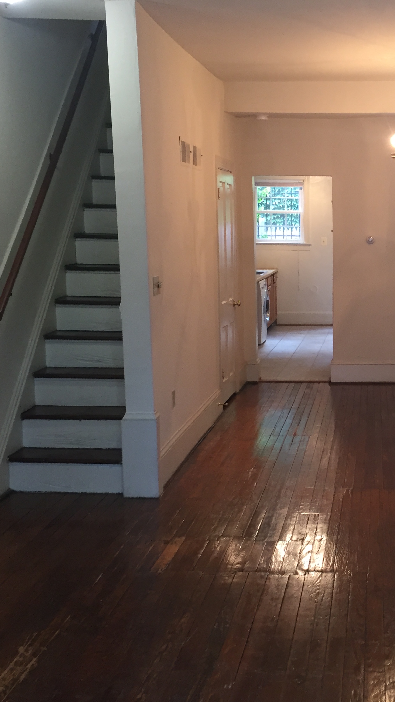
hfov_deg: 26.7
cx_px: 359
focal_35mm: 43
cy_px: 352
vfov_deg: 47.4
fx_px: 801
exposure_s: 1/30
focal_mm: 4.15
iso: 100
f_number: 2.2
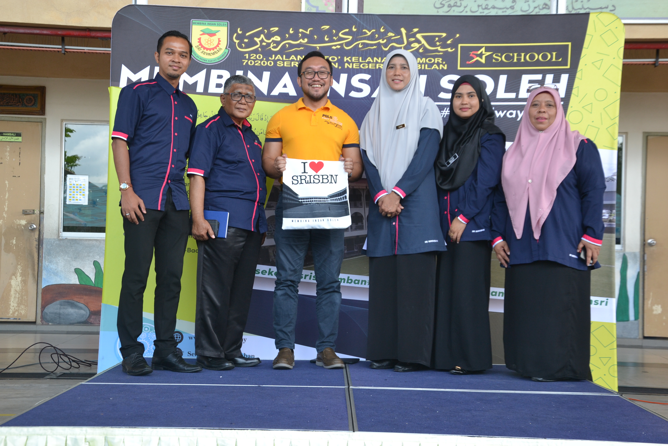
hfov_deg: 35.1
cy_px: 223
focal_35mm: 57
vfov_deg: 23.8
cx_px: 334
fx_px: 1058
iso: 320
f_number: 5.6
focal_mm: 38
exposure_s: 1/125
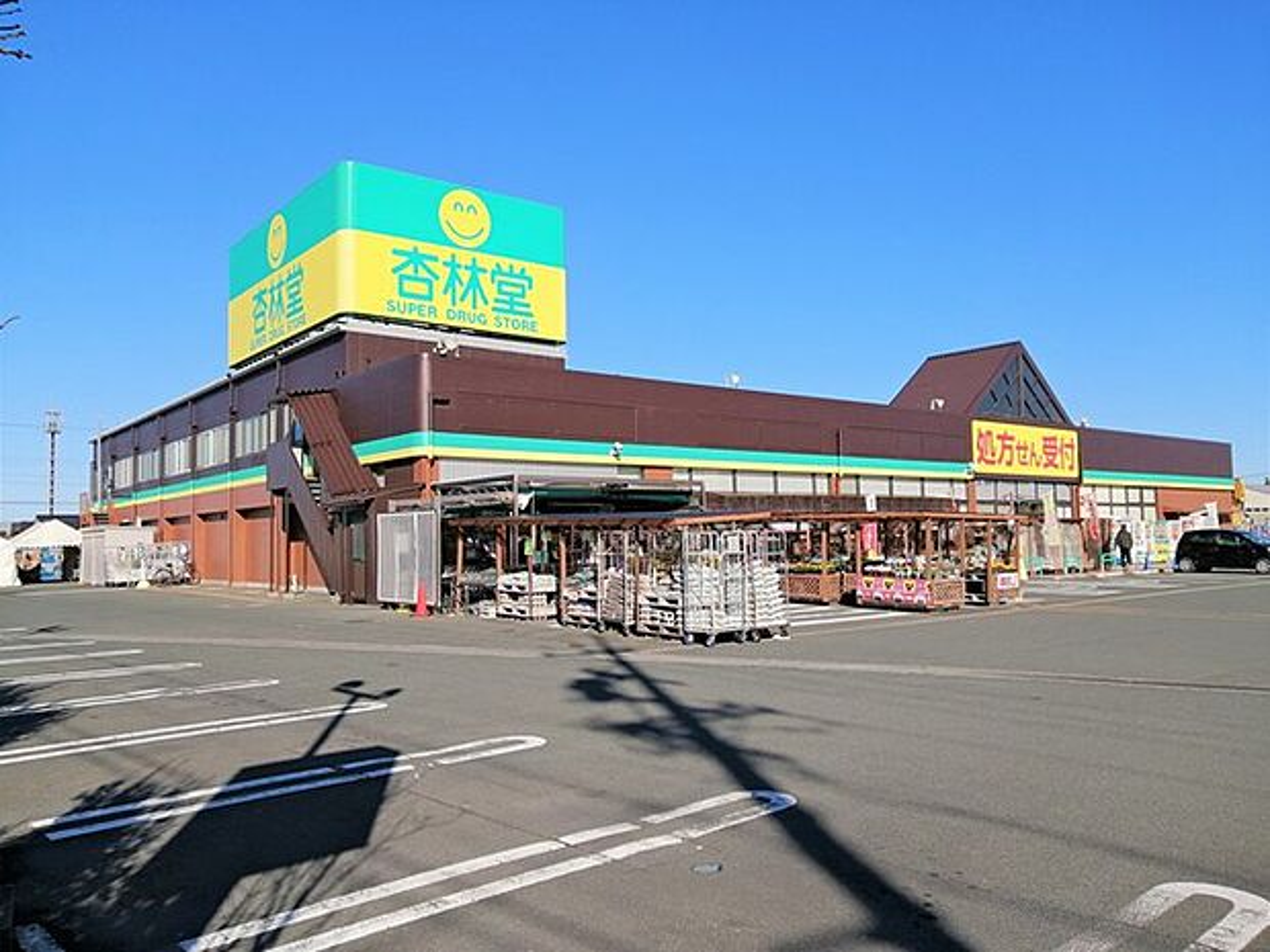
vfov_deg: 51.4
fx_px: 991
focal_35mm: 27
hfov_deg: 65.3
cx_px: 635
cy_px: 476
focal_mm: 3.62
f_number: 1.8
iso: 50
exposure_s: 1/2193
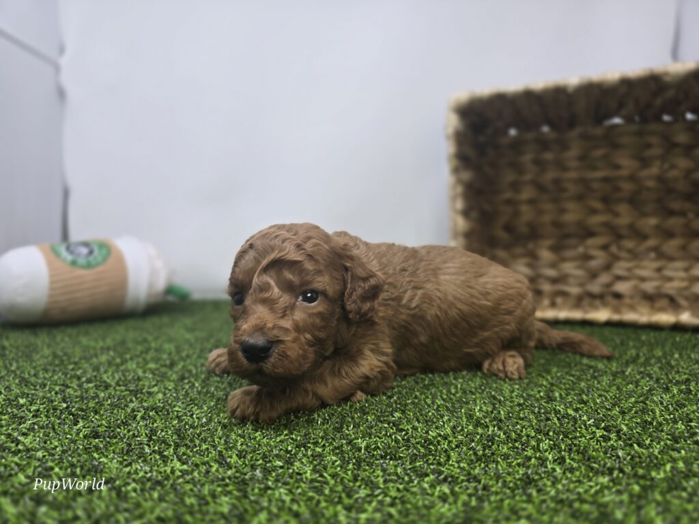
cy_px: 262
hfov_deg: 73.9
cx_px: 350
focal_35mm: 23
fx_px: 464
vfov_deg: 58.9
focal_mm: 6.3
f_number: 1.7
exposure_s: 1/120
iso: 50
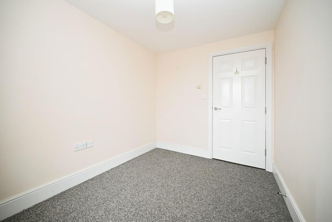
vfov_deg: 81.2
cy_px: 111
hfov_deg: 104.2
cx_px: 166
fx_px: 129
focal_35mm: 14
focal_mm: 14
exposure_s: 1/60
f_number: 4
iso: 560
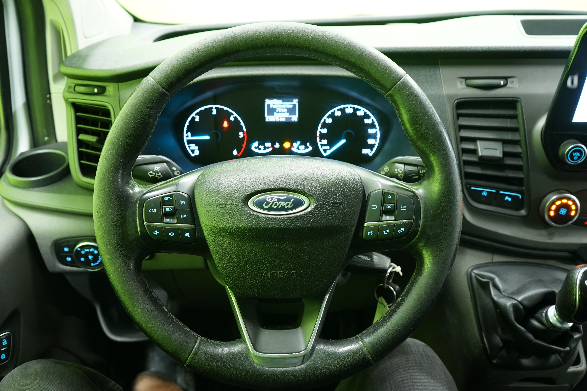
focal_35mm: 30
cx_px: 294
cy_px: 196
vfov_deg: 43.6
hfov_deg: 61.9
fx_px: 489
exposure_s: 1/3
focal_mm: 30
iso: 800
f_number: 5
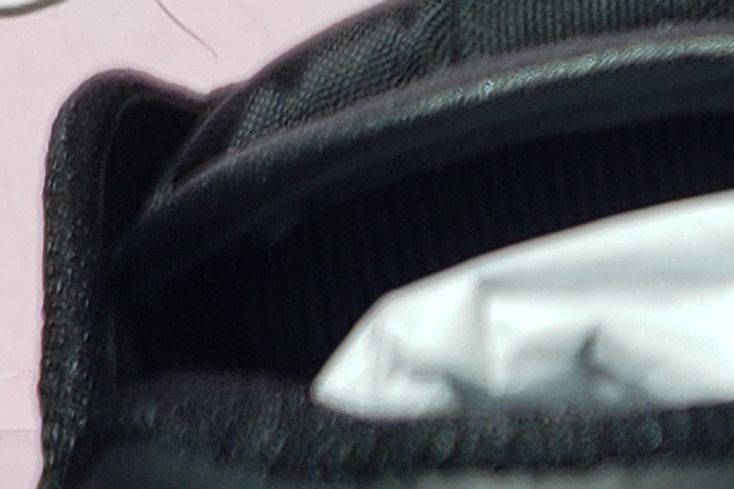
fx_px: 3649
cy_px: 902
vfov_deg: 7.4
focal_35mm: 179
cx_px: 1323
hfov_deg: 10.8
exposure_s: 1/328
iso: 50
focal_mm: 4.3
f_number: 1.5
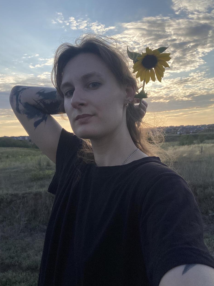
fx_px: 272
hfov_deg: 43.0
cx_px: 109
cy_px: 143
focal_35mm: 33
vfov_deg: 55.3
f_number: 2.2
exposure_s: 1/1115
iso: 20
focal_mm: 2.87
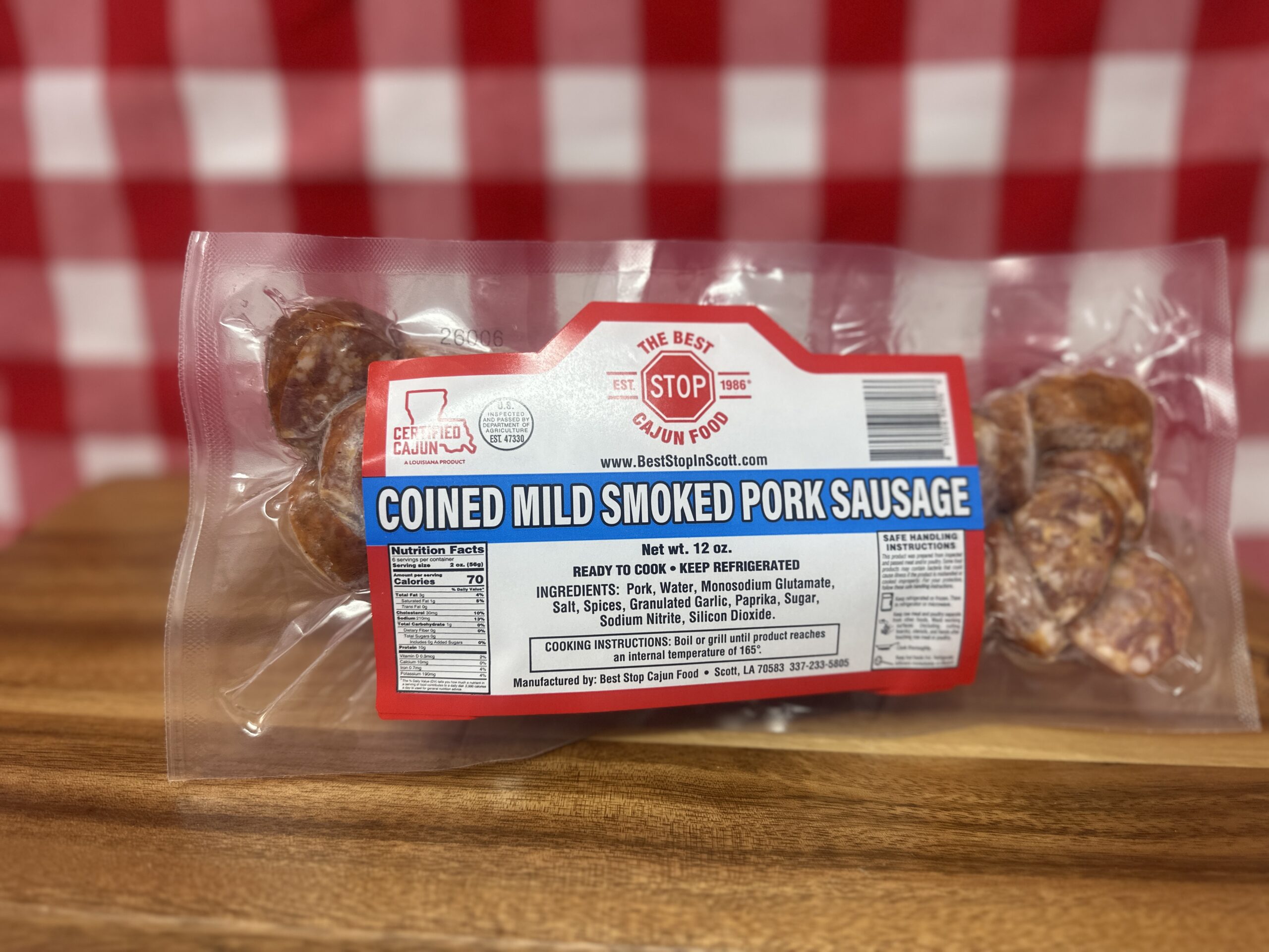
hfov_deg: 71.6
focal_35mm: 24
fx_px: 880
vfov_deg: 56.8
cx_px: 634
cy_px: 476
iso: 80
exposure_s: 1/341
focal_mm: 6.86
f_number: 1.78
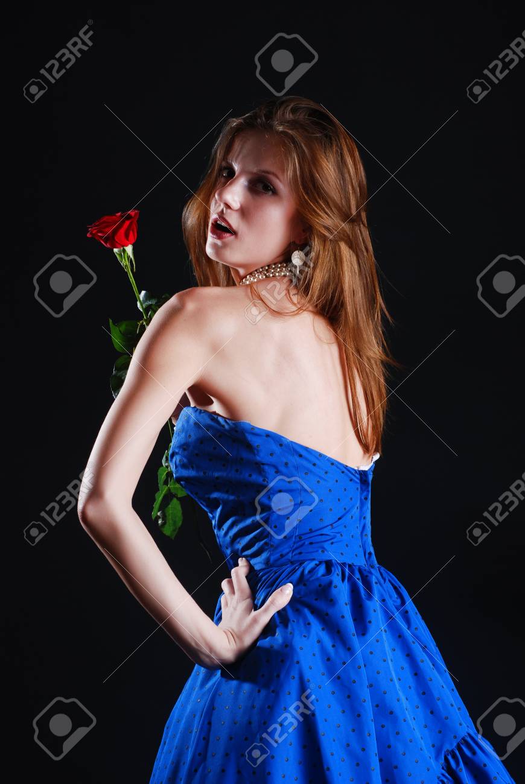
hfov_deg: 18.2
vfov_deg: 27.0
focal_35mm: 75
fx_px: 1636
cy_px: 392
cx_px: 262
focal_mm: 50
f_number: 5.6
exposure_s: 1/200
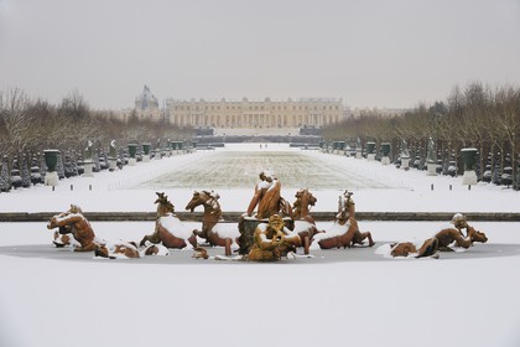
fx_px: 1415
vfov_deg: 14.0
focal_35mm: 98
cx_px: 260
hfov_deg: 20.8
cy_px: 174
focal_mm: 98
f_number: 10
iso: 400
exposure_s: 1/160
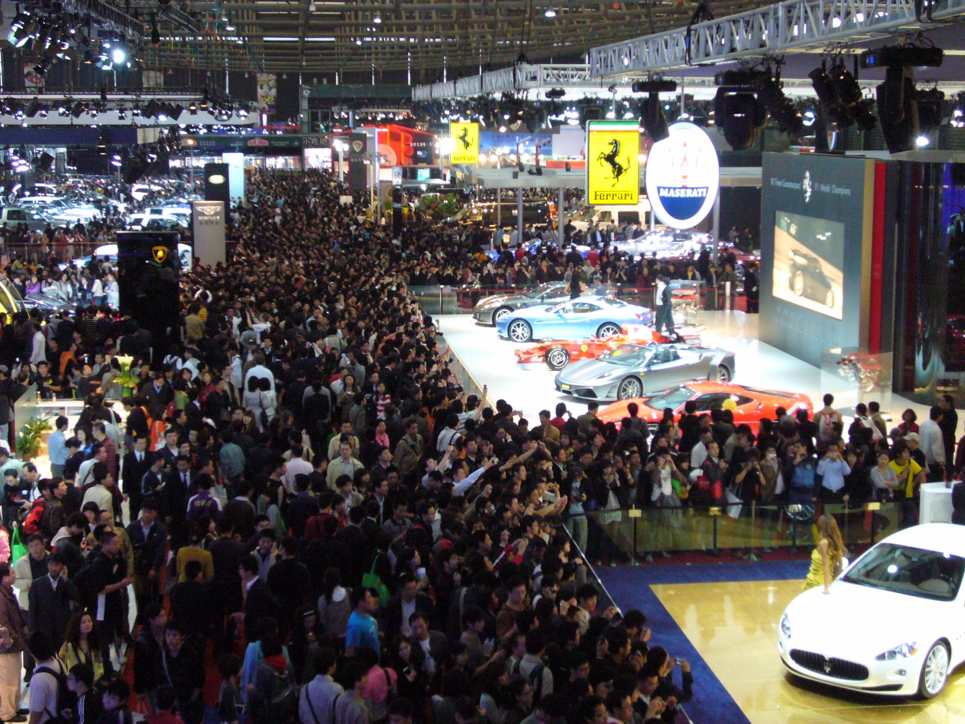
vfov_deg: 25.2
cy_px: 362
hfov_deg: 33.2
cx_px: 482
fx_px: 1617
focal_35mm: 58
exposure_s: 1/30
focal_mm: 9.6
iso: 250
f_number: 4
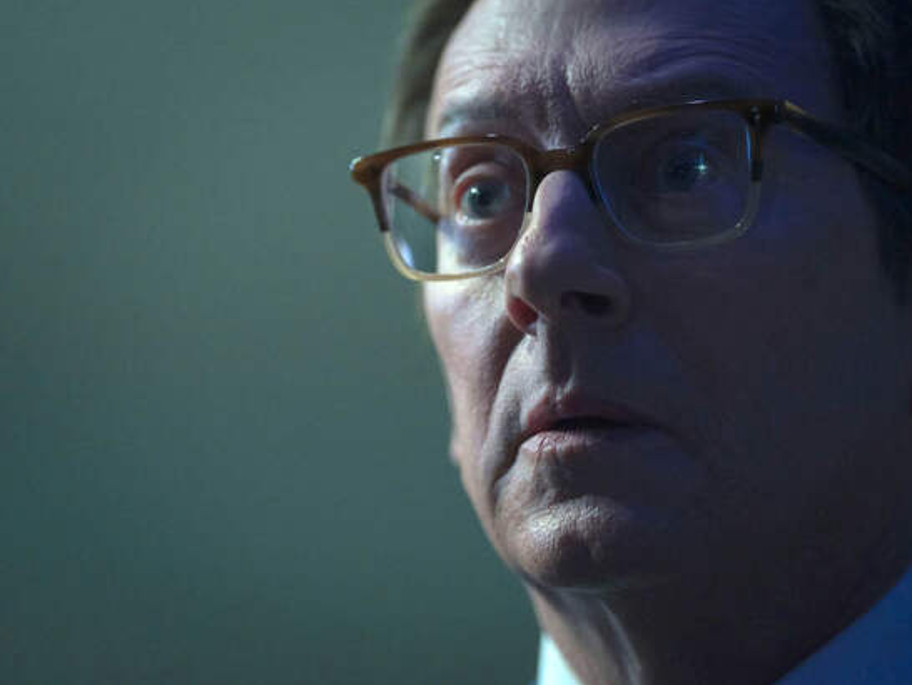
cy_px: 343
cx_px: 504
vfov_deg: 8.9
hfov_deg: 11.8
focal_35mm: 167
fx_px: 4402
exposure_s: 1/125
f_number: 2.8
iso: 2000
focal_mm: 153
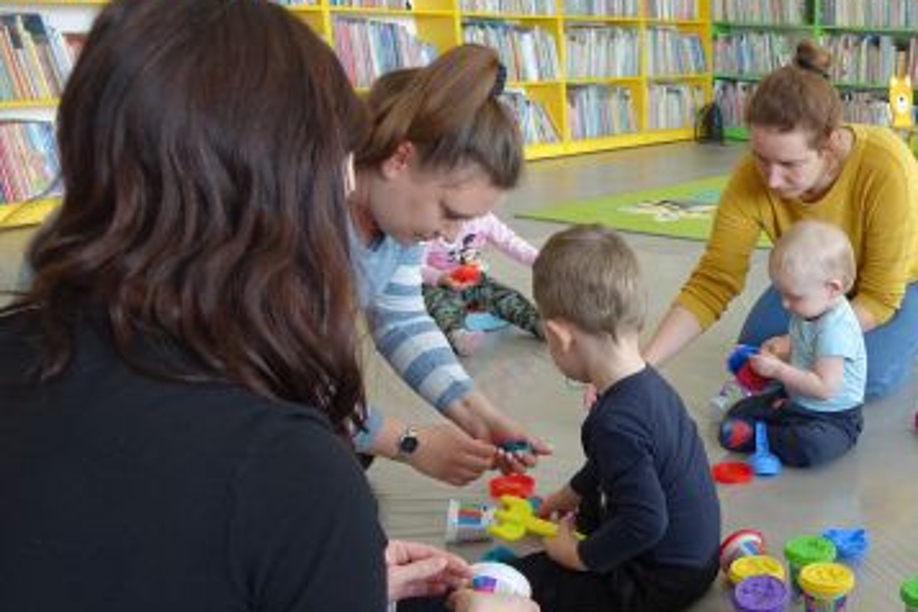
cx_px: 802
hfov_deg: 42.2
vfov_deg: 30.6
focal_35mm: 43
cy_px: 472
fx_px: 1096
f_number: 2.8
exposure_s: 1/80
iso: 125
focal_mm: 8.8
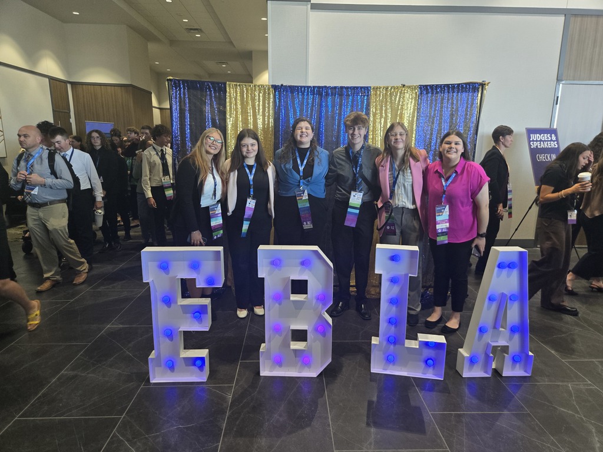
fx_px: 401
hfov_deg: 73.9
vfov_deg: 58.9
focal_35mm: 23
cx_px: 302
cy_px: 226
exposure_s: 1/120
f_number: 1.8
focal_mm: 5.4
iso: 250
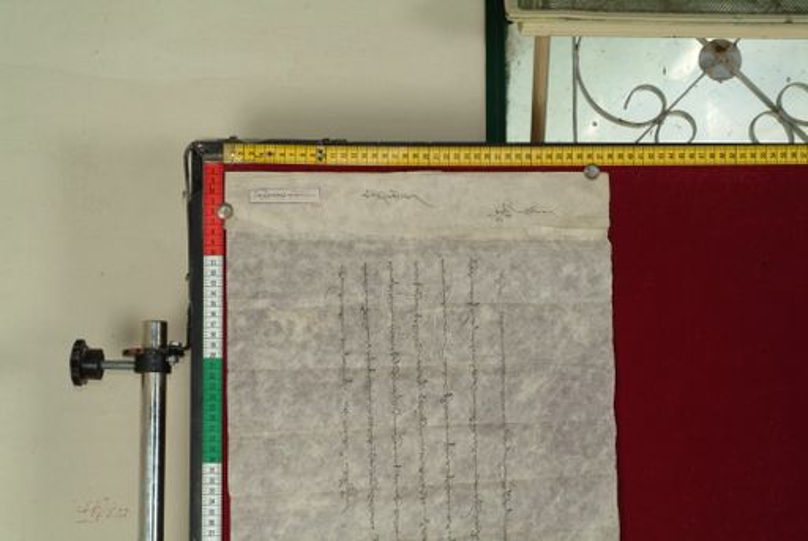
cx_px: 404
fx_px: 1989
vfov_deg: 15.5
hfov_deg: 23.0
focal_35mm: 88
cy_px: 270
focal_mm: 59
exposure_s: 1/20
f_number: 13
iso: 160
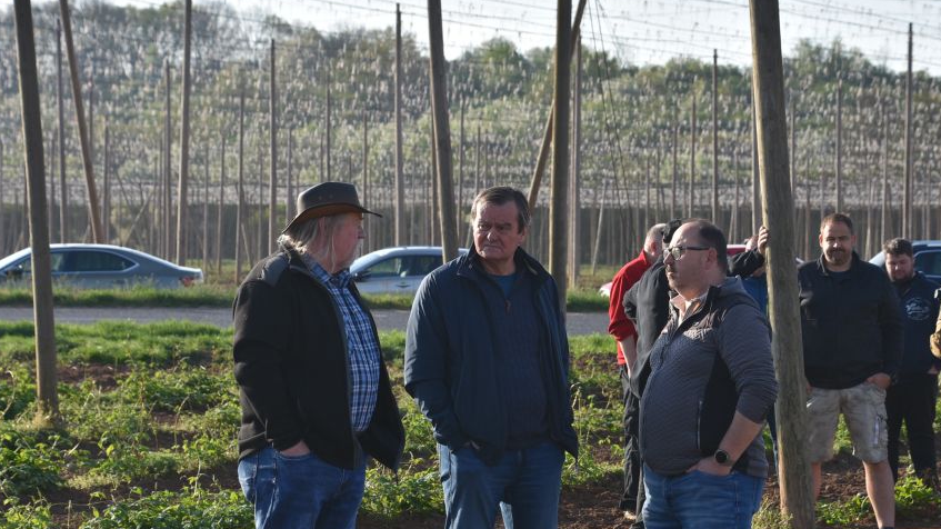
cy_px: 224
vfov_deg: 8.5
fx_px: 3558
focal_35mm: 143
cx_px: 522
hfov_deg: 15.1
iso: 100
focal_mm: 75
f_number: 7.1
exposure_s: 1/250
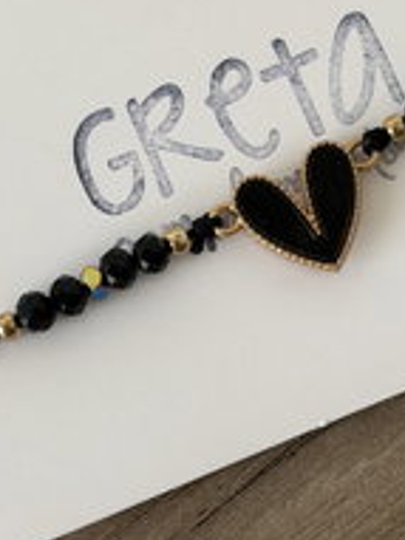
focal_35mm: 134
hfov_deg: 11.0
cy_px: 194
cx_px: 306
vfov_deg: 14.7
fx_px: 2093
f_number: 1.78
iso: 160
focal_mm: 6.76
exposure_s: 1/60
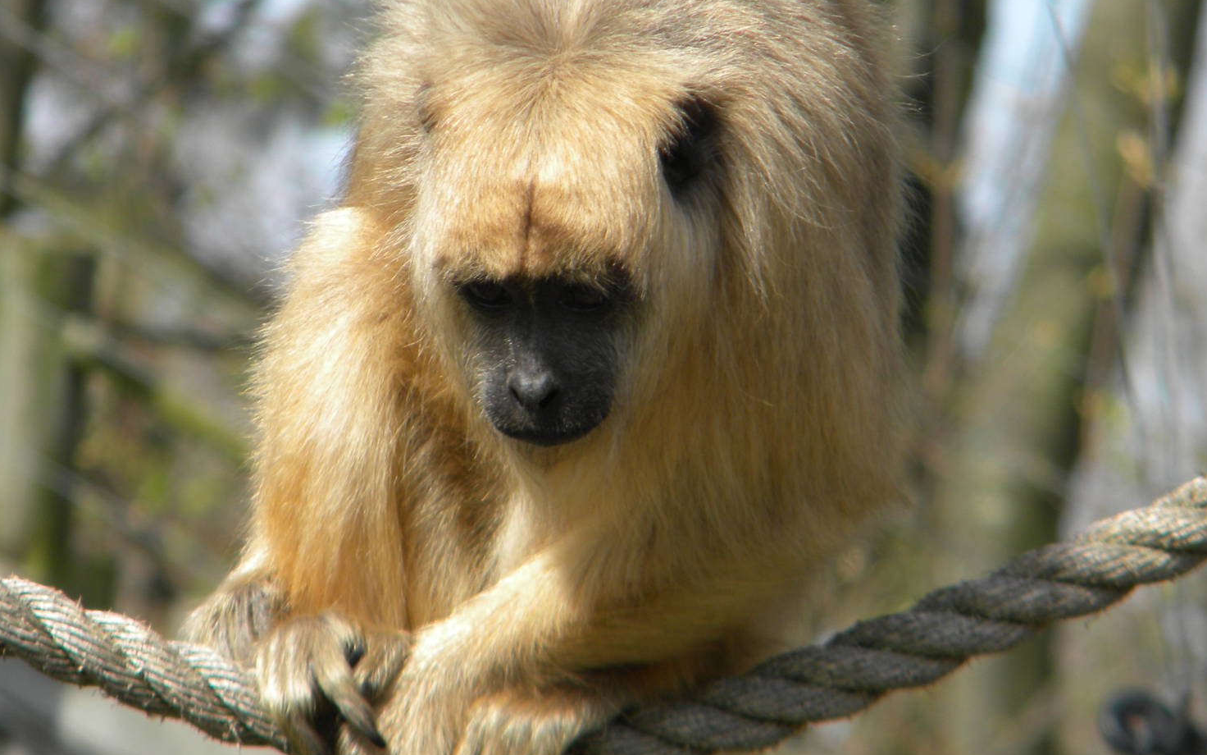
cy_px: 311
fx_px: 15691
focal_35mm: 477
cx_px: 575
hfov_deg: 4.4
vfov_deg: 2.8
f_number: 5.4
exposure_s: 1/264
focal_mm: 75
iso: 80
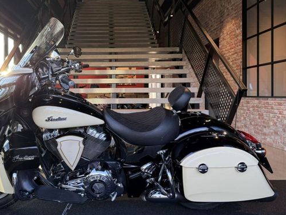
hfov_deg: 57.7
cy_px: 97
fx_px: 256
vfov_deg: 45.4
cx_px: 109
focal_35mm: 31
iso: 100
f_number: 1.78
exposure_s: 1/202
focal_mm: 6.76
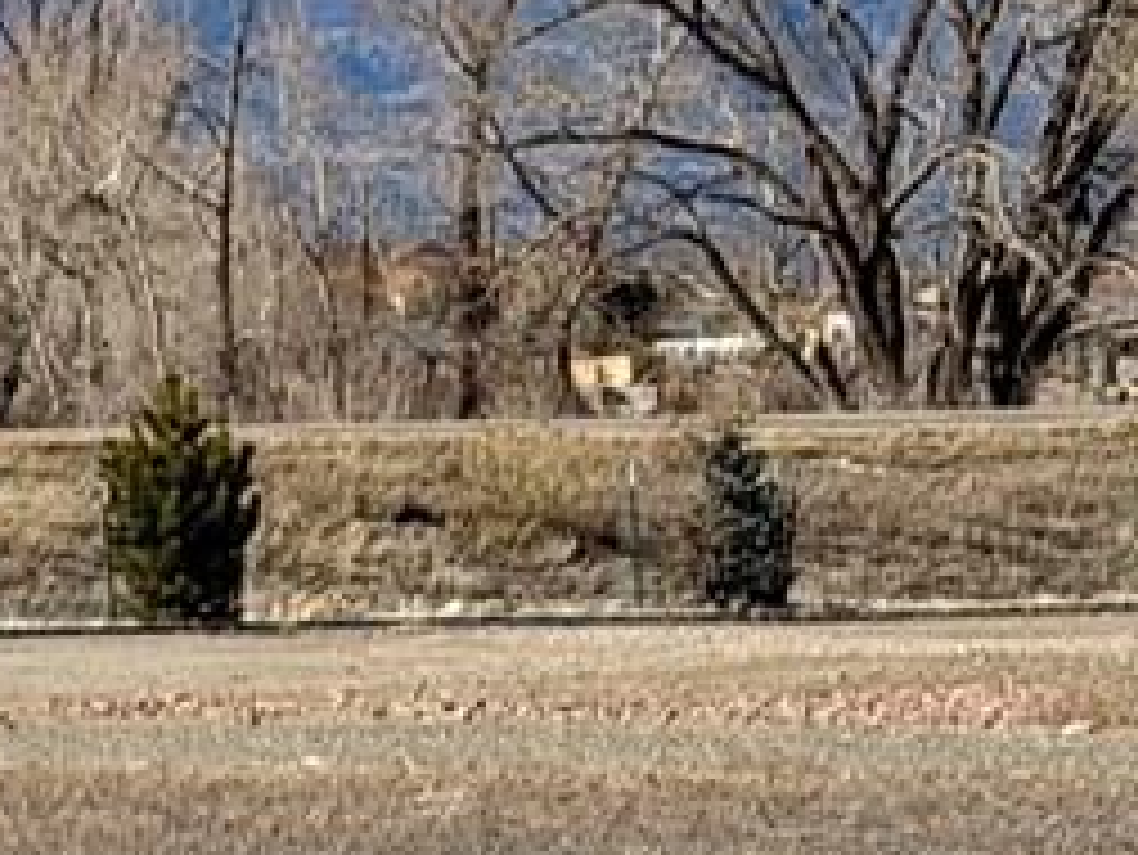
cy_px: 562
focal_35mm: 303
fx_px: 9966
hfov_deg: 6.1
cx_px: -2218
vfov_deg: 4.9
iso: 64
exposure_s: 1/6536
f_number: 1.78
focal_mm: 6.76
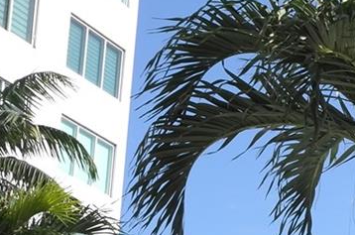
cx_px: 778
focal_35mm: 161
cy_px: 408
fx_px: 1584
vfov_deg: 8.2
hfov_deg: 11.2
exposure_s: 1/2000
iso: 400
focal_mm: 24
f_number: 6.3
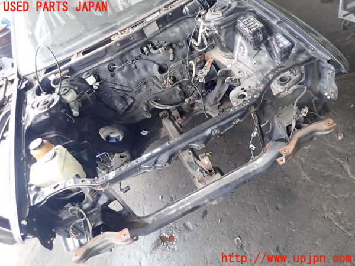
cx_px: 178
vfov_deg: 54.9
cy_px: 133
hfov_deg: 69.4
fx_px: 256
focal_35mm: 25
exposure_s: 1/30
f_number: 2
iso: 320
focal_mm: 4.5
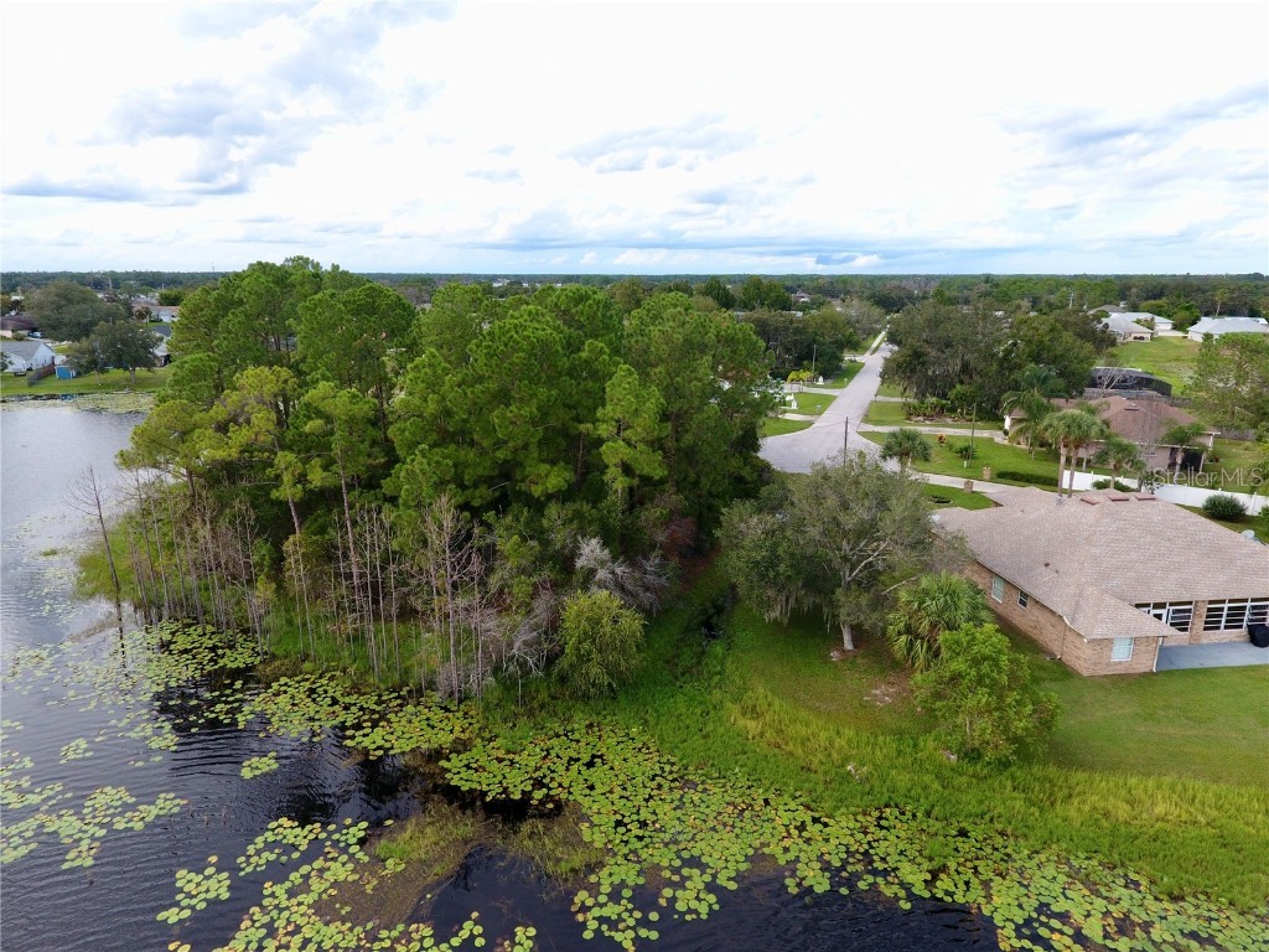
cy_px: 476
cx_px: 634
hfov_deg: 81.7
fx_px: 733
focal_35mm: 20
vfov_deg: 66.0
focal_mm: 3.61
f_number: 2.8
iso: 100
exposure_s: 1/272
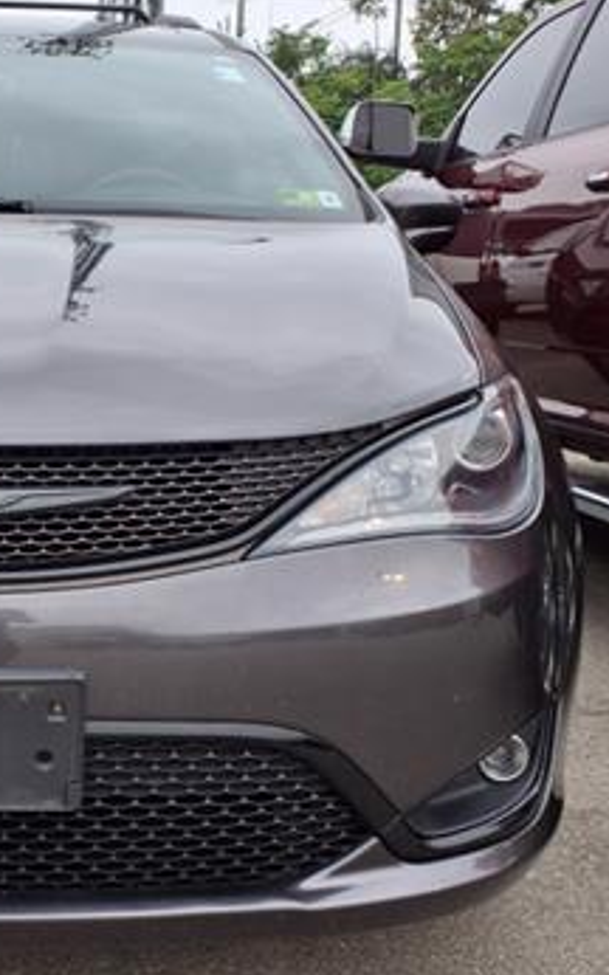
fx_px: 1409
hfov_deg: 23.4
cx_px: 3
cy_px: 530
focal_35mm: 53
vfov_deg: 38.2
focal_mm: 3.58
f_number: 1.9
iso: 40
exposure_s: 1/135
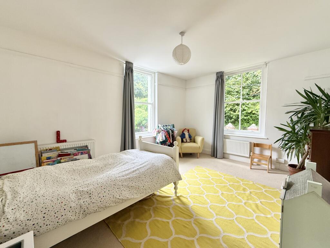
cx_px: 165
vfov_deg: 85.7
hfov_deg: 102.1
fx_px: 133
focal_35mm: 14
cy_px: 124
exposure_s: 1/99
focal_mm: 2.22
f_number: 2.2
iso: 200
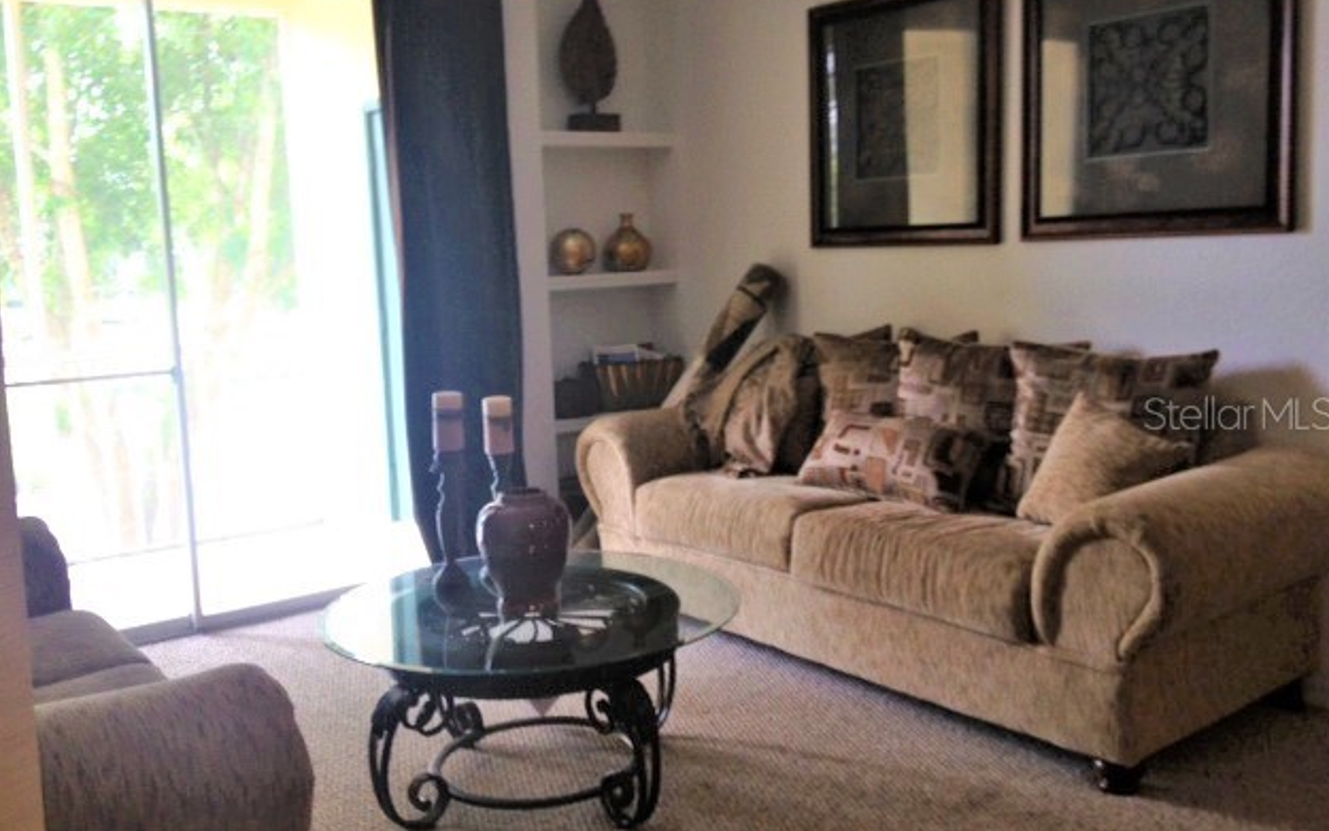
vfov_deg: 33.6
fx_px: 1377
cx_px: 663
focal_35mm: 38
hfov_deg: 51.5
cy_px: 412
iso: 50
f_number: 2.4
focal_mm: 4.28
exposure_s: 1/40
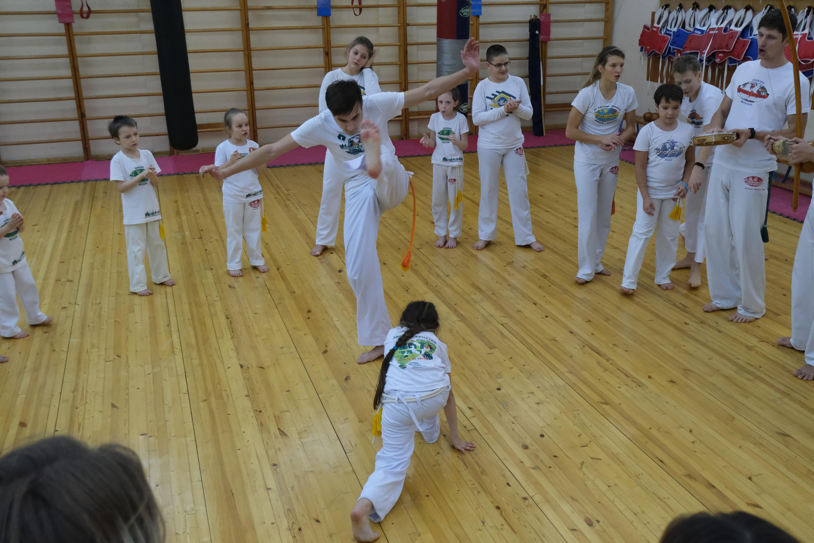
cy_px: 272
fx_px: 814
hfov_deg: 53.1
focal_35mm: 36
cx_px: 407
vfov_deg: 36.9
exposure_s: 1/320
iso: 3200
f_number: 4.4
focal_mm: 24.2
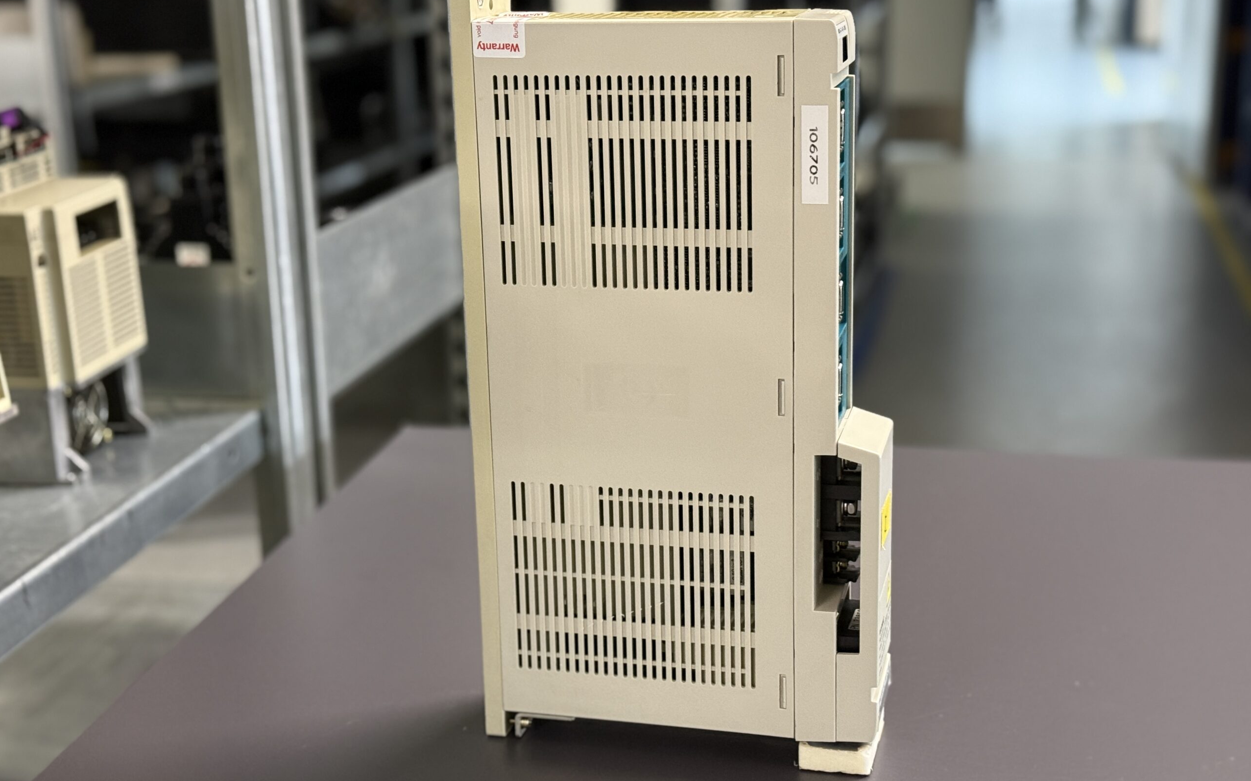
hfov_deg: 39.6
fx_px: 1739
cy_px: 337
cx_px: 626
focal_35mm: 51
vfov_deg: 25.3
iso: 200
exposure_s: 1/33
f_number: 1.78
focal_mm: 6.76
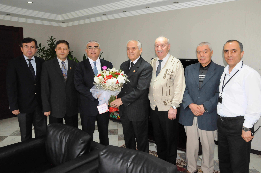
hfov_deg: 67.4
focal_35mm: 27
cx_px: 130
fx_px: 196
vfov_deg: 47.8
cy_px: 86
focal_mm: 18
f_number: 7.1
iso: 3200
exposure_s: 1/60
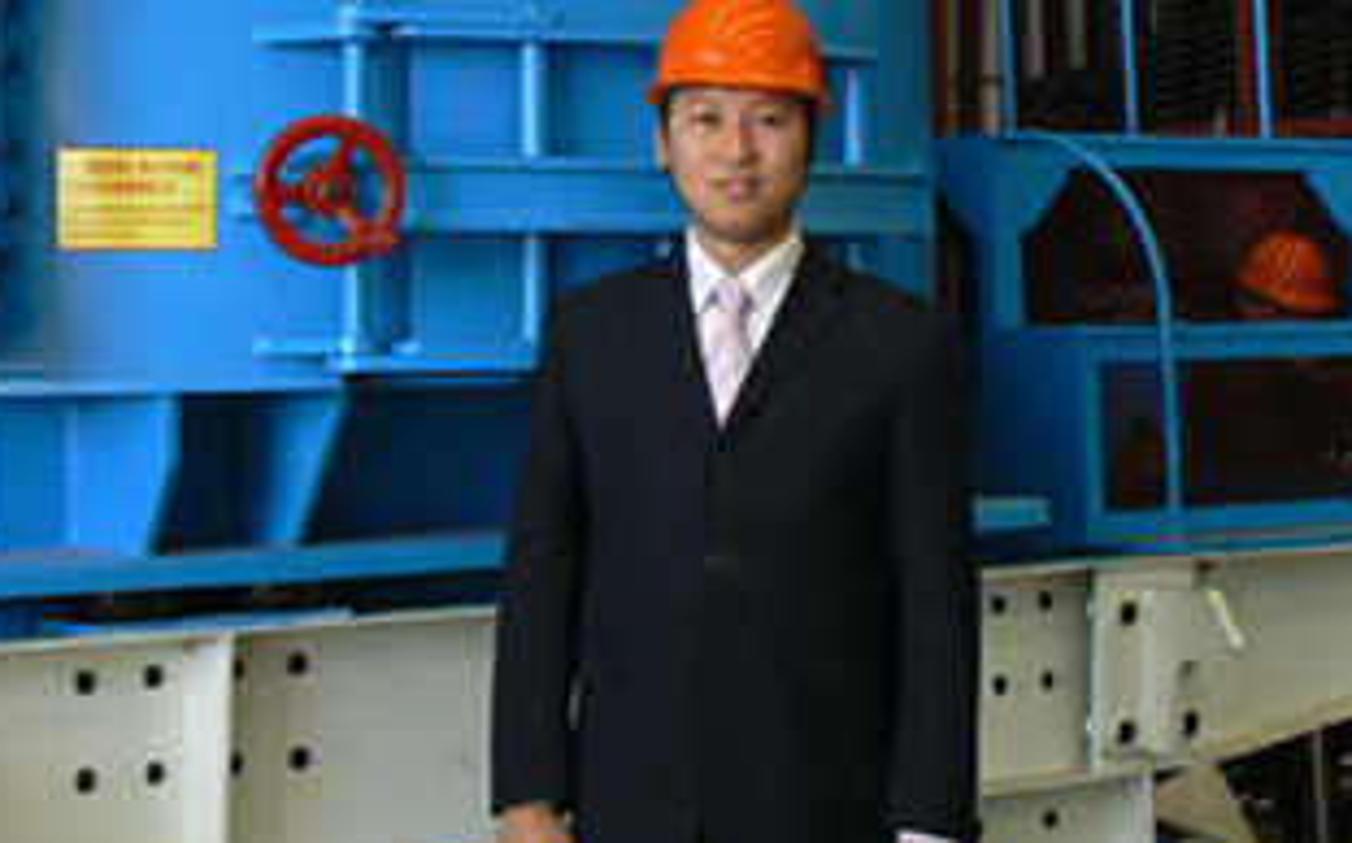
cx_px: 546
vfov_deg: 14.0
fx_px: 3425
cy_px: 148
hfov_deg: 22.3
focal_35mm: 93
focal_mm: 10.1
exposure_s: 1/60
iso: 100
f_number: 4
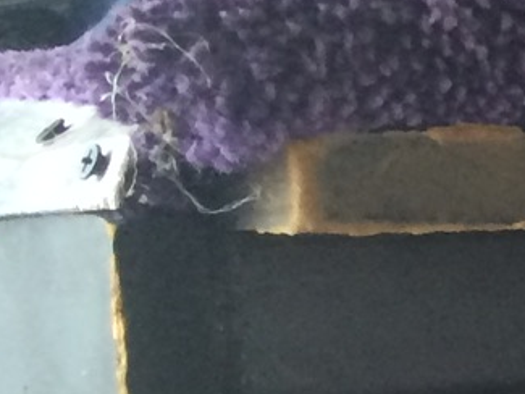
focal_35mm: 189
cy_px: 481
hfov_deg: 8.8
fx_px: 2868
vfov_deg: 7.8
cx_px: 1531
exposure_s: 1/30
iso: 50
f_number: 2.2
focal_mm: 4.12
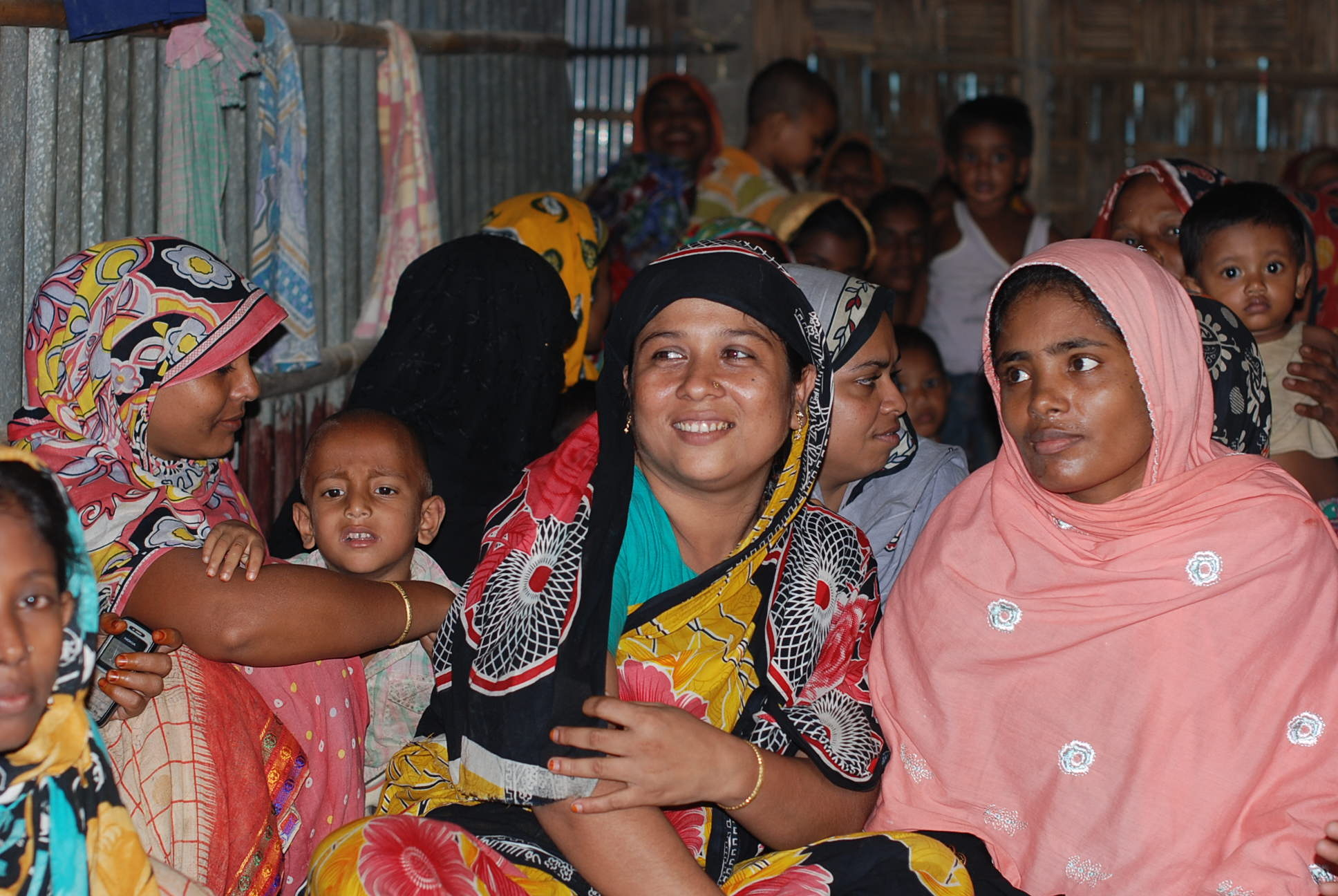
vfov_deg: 18.2
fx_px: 2791
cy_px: 448
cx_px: 669
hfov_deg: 27.0
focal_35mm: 75
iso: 160
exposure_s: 1/60
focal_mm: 50
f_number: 3.2
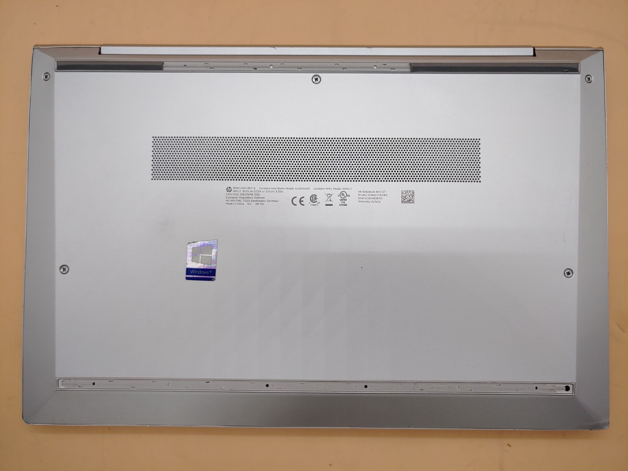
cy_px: 236
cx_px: 314
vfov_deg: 53.1
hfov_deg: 67.3
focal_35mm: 26
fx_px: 472
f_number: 1.8
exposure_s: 1/242
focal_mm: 4.36
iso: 50
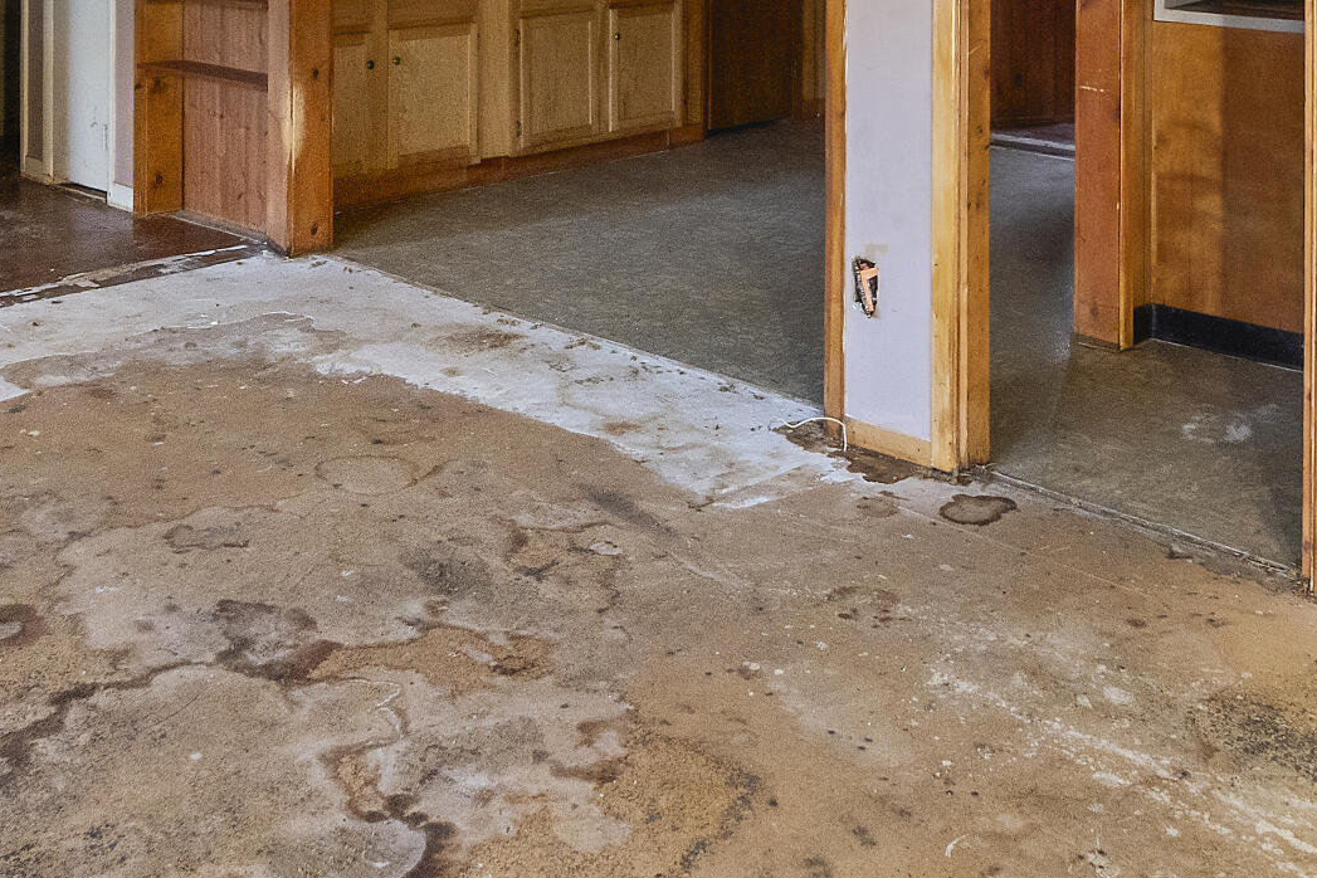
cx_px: 725
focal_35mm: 43
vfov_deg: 27.6
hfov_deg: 45.4
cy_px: -161
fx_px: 1573
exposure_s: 1/15
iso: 800
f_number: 9
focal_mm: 10
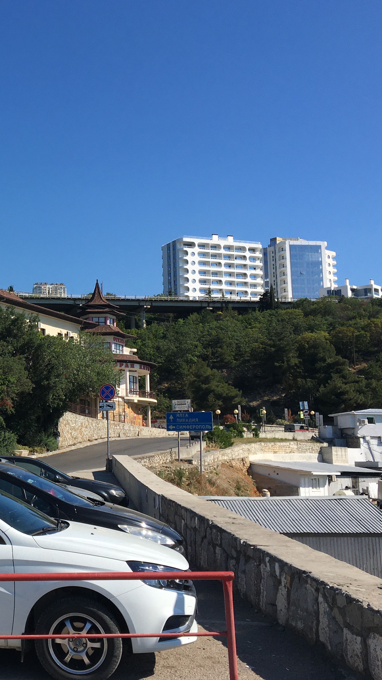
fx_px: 810
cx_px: -55
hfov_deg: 24.5
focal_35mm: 45
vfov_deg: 45.5
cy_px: 340
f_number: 2.2
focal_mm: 4.15
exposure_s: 1/1789
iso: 25
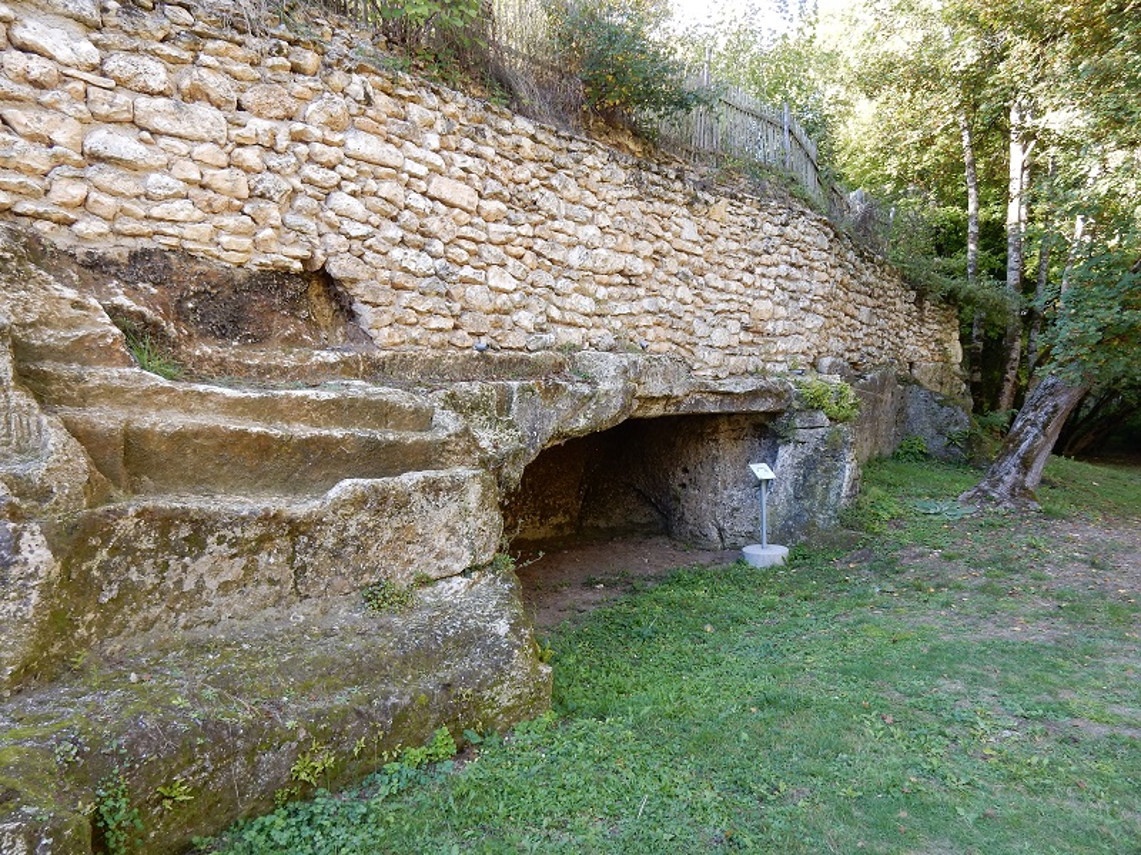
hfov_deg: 69.4
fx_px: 824
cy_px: 428
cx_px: 570
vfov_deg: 54.9
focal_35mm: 25
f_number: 3.7
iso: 125
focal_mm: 4.5
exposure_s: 1/60
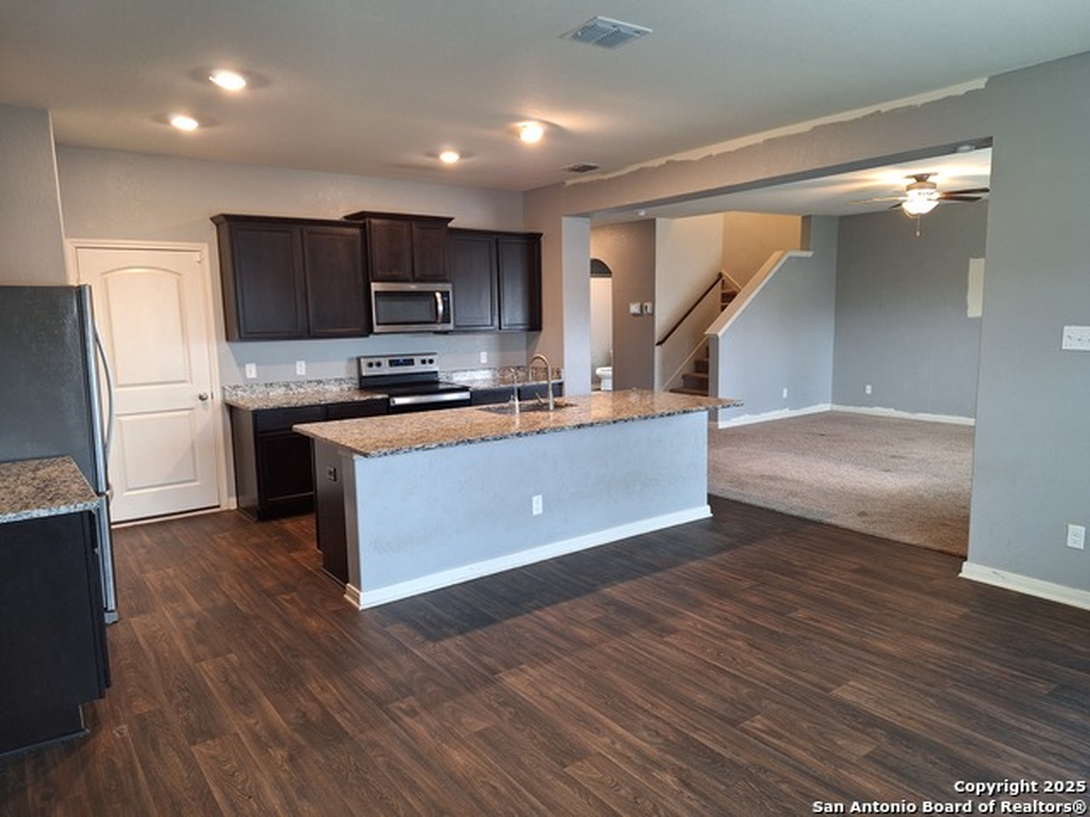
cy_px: 408
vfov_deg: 58.9
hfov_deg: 73.9
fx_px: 724
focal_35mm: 23
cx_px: 545
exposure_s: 1/40
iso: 200
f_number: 1.8
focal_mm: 5.54
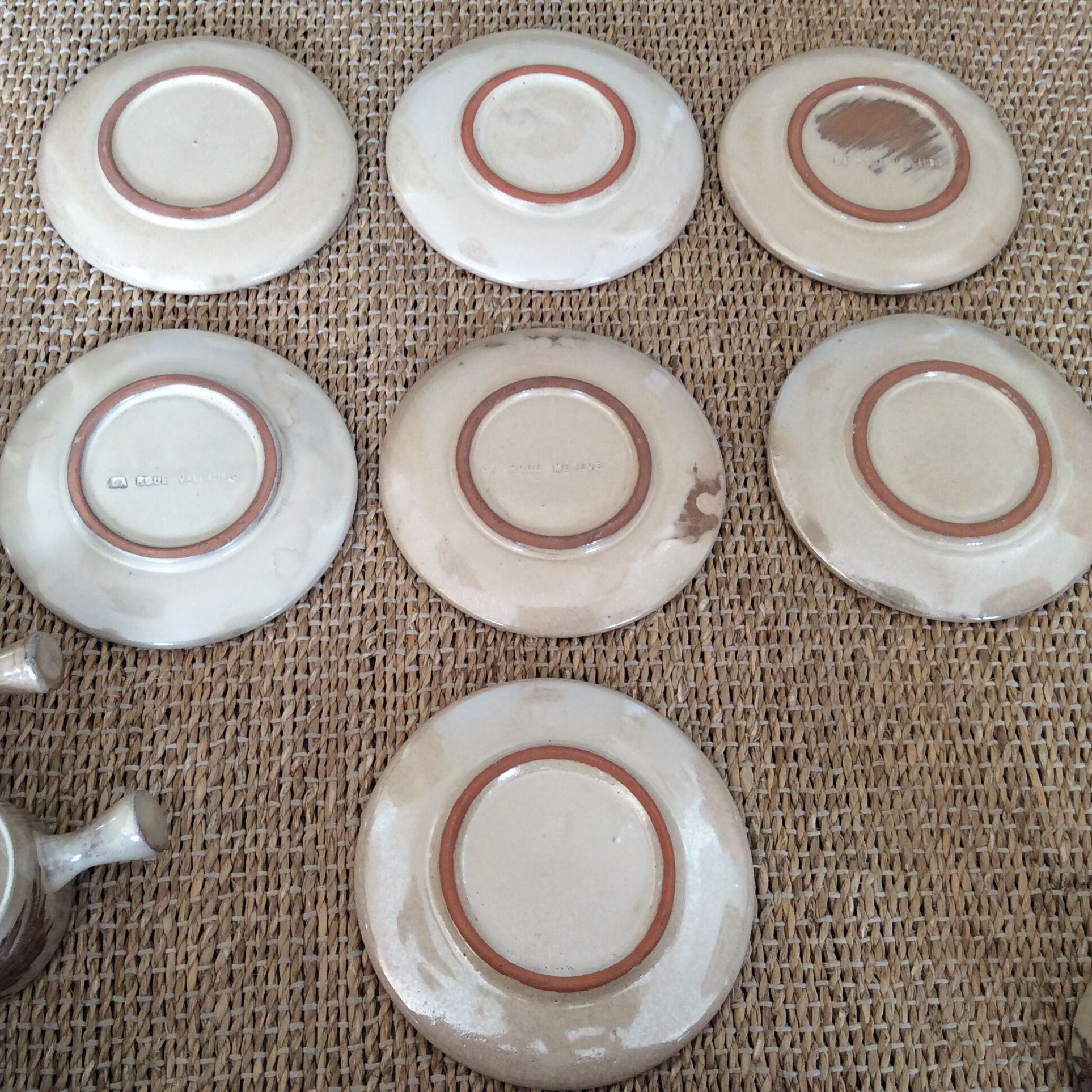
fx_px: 1356
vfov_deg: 43.9
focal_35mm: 38
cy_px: 545
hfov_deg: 43.7
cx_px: 456
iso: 50
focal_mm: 3.3
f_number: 2.4
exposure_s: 1/50
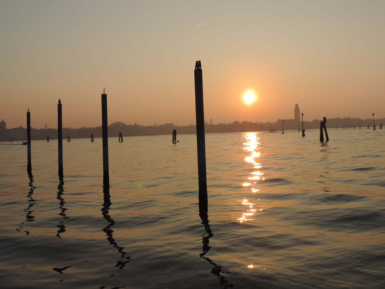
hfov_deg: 43.9
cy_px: 144
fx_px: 478
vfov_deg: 33.6
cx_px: 192
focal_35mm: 43
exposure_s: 1/1000
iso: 80
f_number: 3.4
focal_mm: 7.6
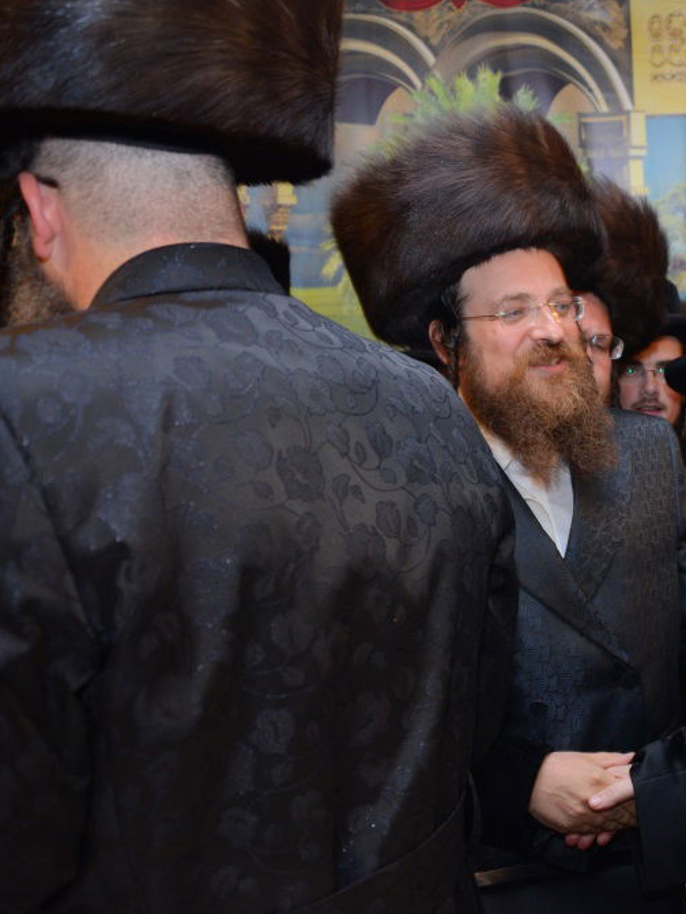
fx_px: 1083
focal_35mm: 41
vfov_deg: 45.8
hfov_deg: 32.4
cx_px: 681
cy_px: 458
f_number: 4
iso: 2000
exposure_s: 1/80
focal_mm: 28
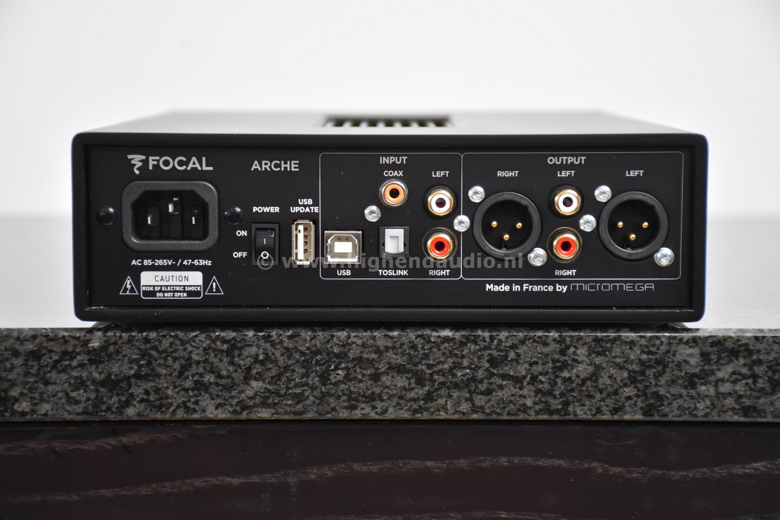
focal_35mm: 99
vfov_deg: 13.8
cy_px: 260
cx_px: 390
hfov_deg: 20.6
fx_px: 2145
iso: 1100
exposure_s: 1/60
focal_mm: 66
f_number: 5
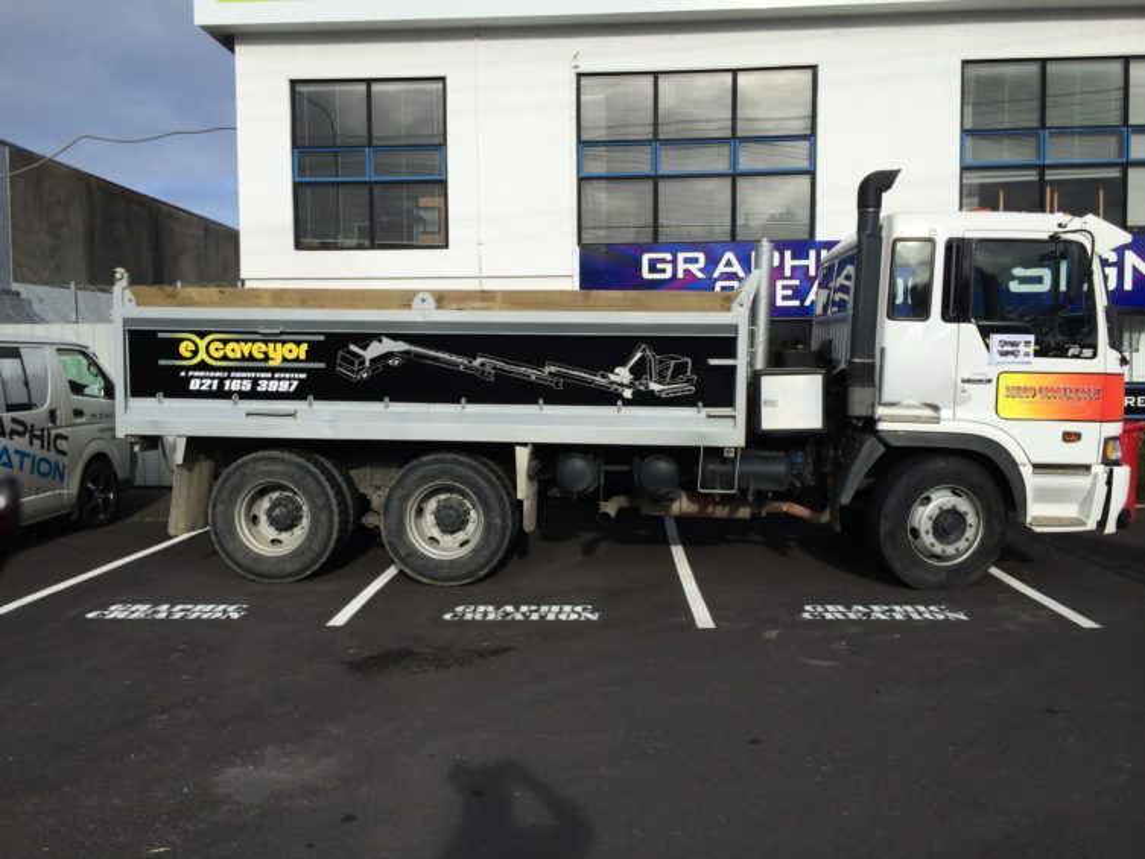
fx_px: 992
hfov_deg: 60.0
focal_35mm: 30
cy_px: 430
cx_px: 572
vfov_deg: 46.8
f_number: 2.2
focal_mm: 4.12
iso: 40
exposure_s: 1/3165
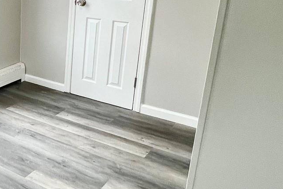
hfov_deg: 38.6
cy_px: 67
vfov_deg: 31.0
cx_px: -19
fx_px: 338
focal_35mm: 43
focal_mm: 1.57
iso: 160
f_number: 1.8
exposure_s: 1/120
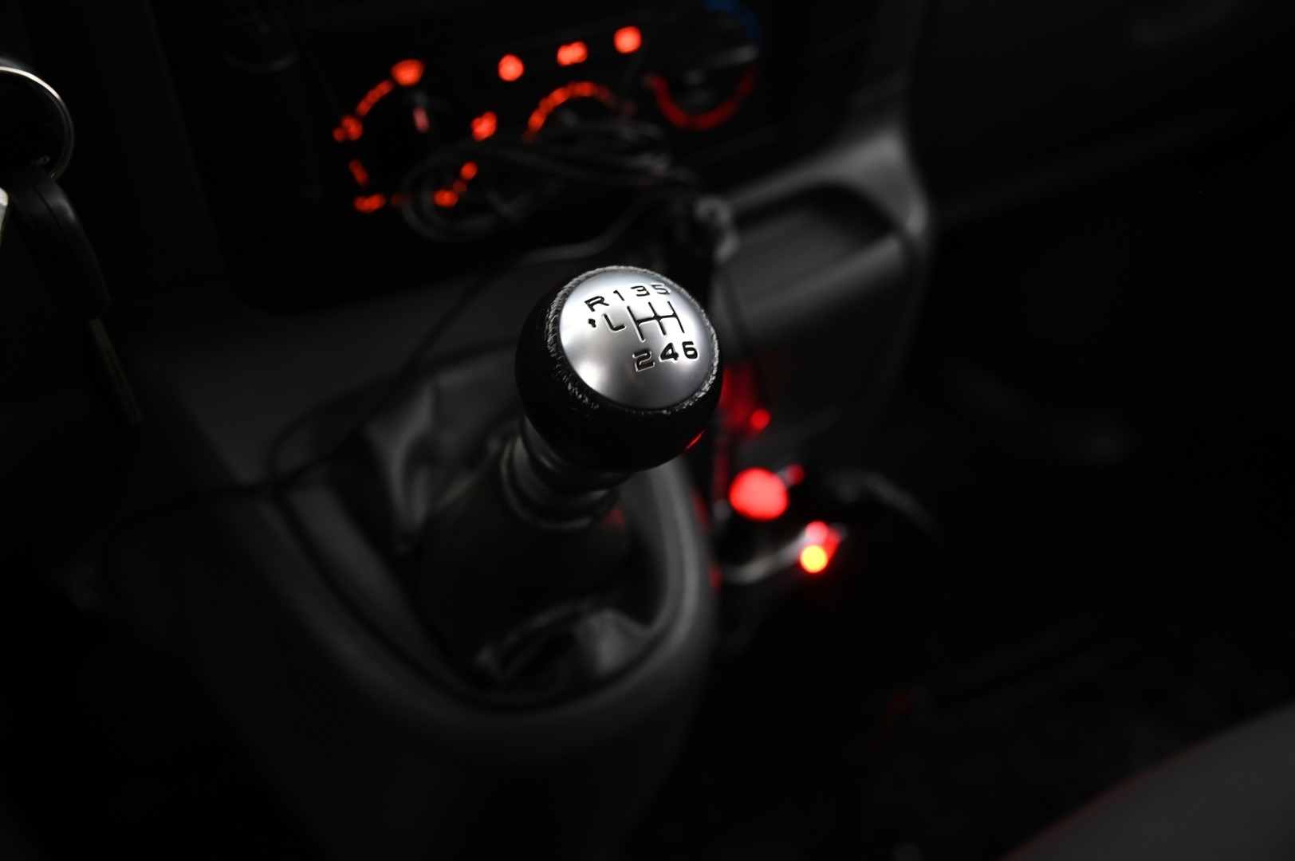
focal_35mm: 40
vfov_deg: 33.3
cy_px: 430
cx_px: 648
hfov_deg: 48.5
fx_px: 1438
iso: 2000
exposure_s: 1/13
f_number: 4
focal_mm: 40
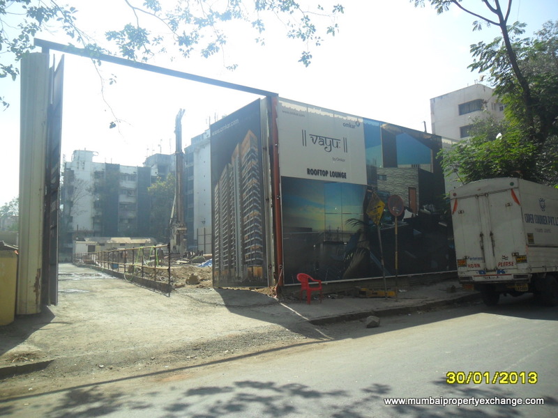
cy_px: 209
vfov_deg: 51.4
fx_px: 435
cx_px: 279
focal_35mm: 27
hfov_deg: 65.3
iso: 100
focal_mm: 4.9
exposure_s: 1/1000
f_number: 3.5
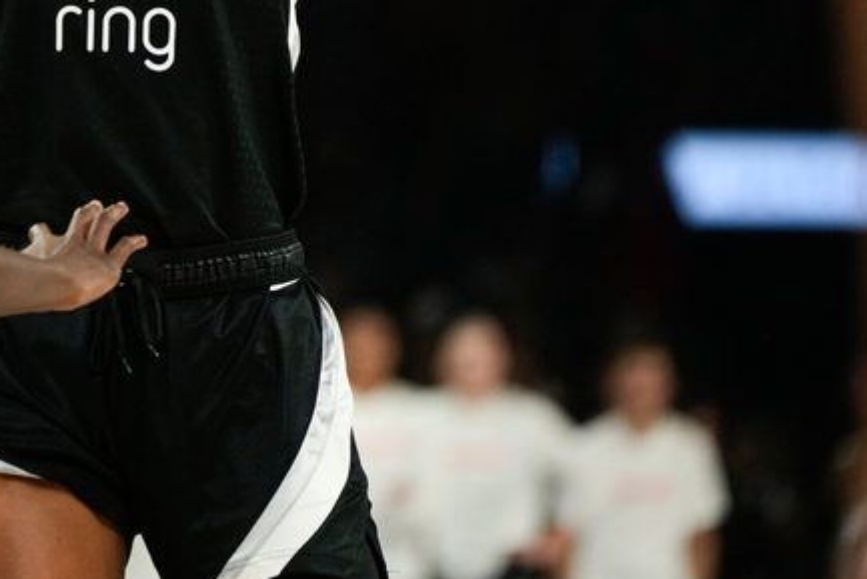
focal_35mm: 473
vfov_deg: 2.9
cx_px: 6
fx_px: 11395
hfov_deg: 4.4
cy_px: -87
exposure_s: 1/1600
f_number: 2.8
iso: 2500
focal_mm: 200
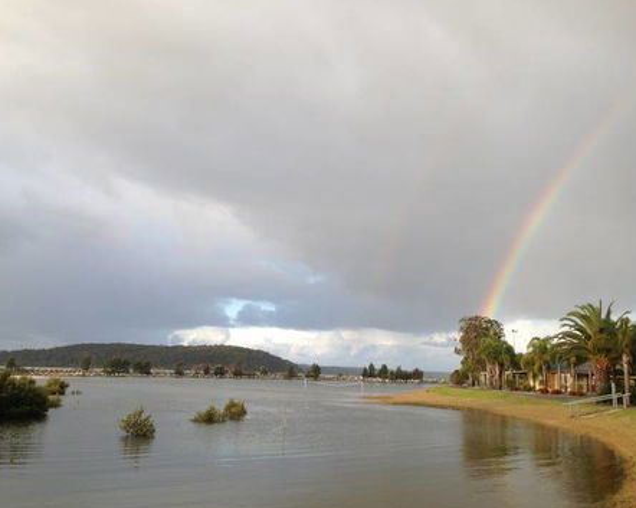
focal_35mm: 35
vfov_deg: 42.2
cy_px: 255
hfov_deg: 51.6
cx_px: 321
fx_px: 658
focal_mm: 4.13
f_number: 2.4
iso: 50
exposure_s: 1/357
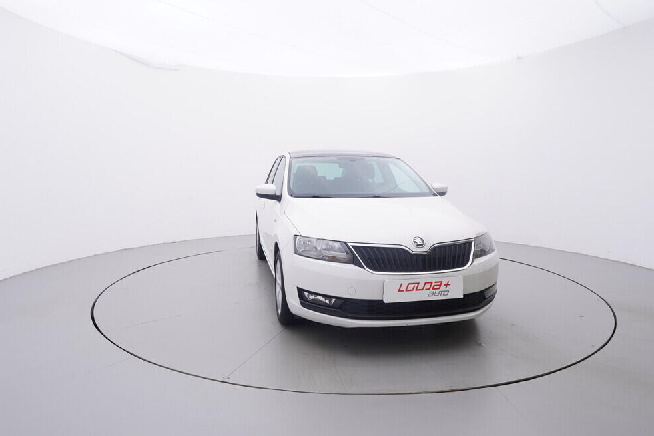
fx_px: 427
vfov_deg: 54.0
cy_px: 223
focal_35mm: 24
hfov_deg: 74.8
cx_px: 313
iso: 200
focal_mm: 15
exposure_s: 1/80
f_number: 5
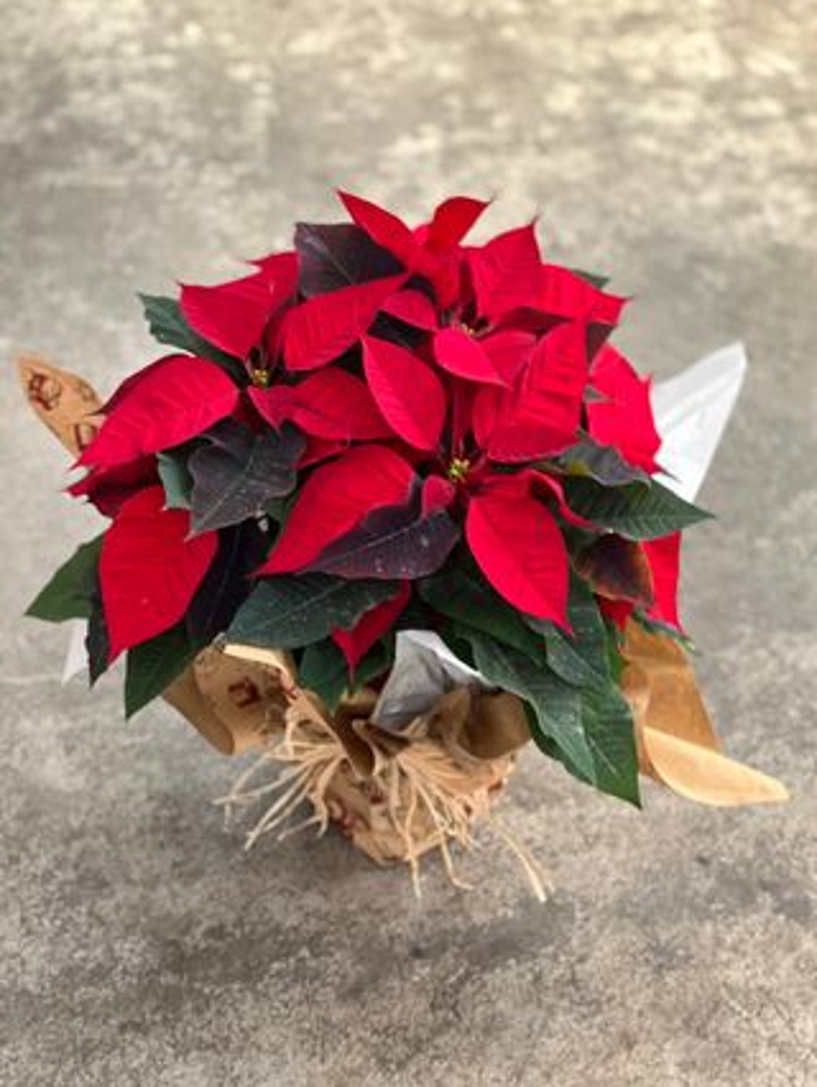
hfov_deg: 19.2
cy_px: 544
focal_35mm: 77
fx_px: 2421
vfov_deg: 25.3
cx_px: 408
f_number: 2.8
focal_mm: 9
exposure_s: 1/14
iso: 800
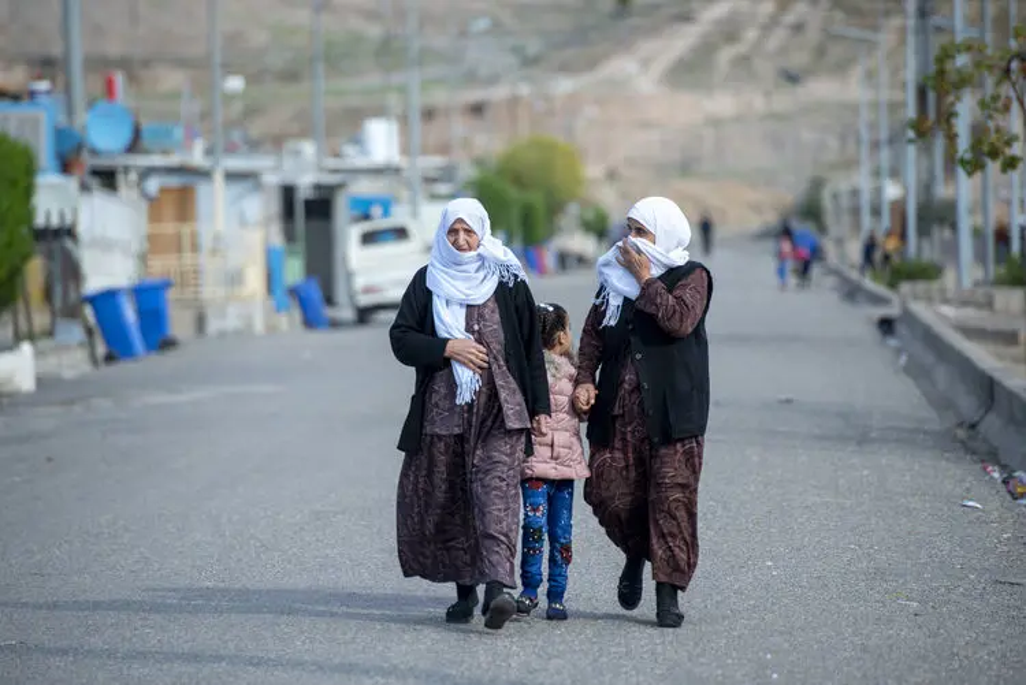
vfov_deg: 6.9
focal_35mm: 200
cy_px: 342
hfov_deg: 10.3
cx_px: 513
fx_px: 5703
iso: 500
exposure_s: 1/2500
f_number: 3.5
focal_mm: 200
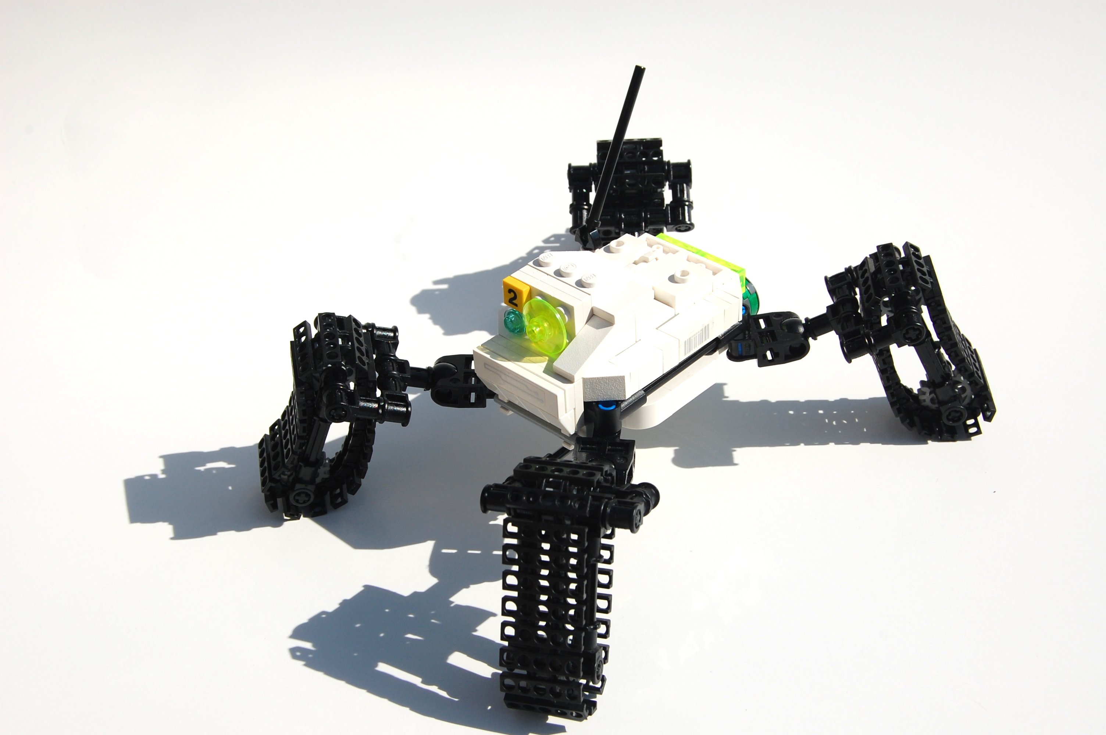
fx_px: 1611
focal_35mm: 52
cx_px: 553
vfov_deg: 25.7
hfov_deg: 37.9
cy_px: 368
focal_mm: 35
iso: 200
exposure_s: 1/500
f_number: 11
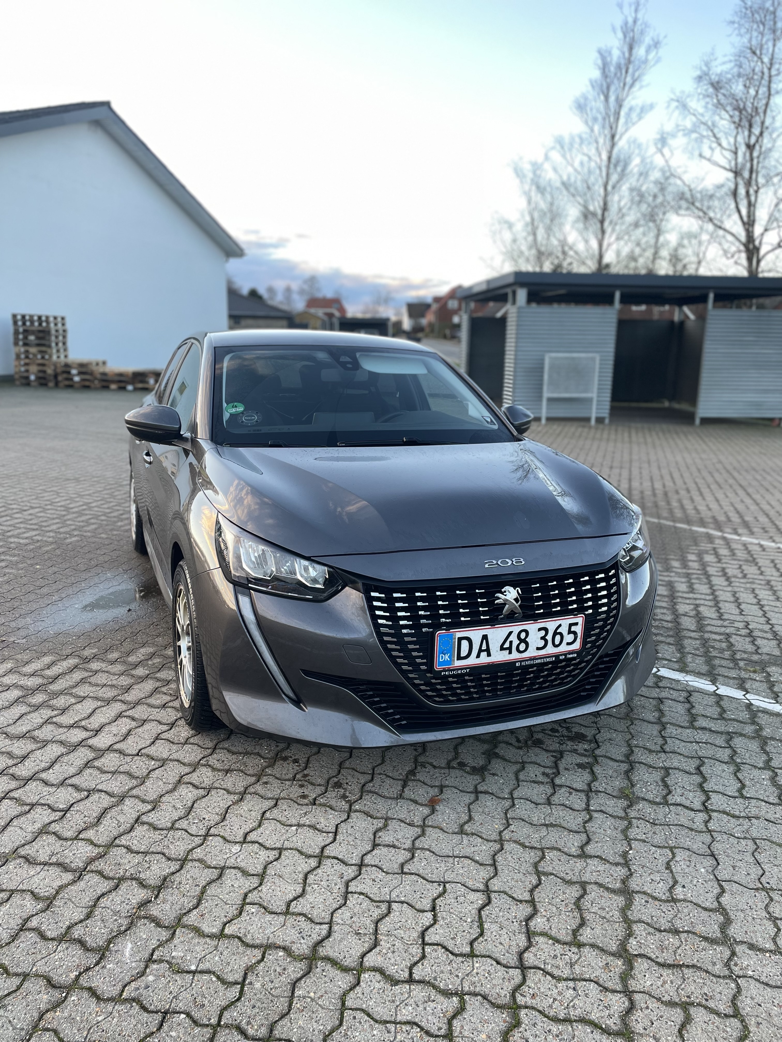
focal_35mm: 26
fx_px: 783
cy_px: 521
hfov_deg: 53.1
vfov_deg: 67.3
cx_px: 391
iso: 64
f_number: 1.6
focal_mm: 4.2
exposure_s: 1/121
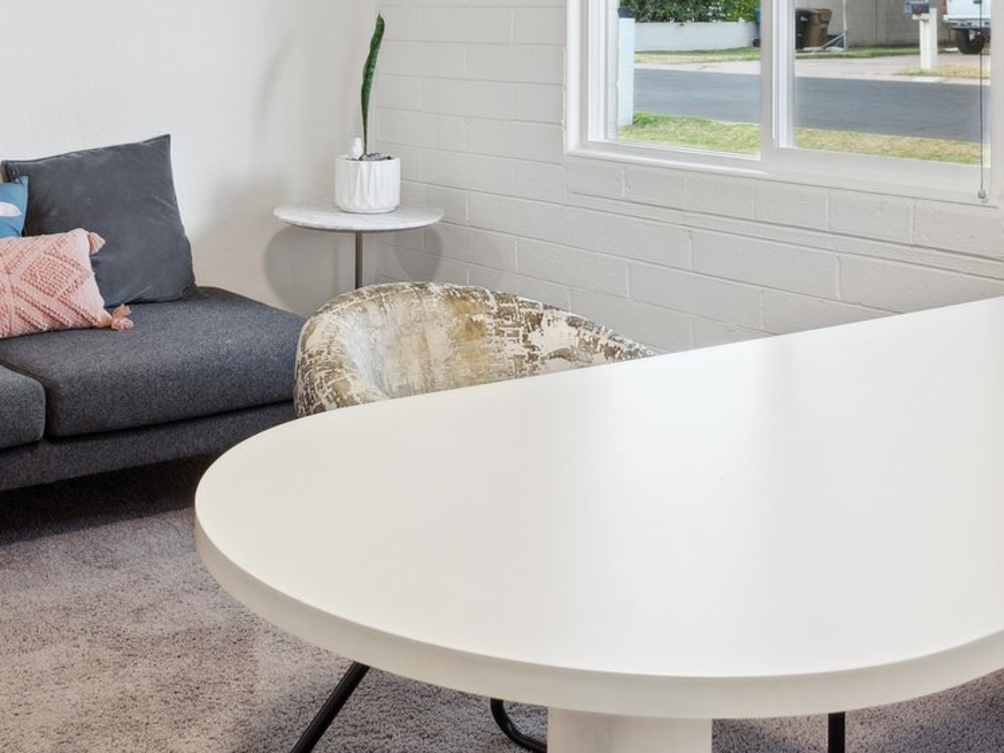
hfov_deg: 36.8
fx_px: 1488
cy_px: -8
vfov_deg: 26.8
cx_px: 314
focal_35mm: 51
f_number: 8
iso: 320
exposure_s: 1/6
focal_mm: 19.5
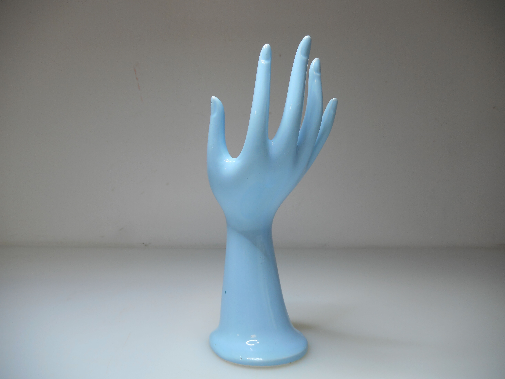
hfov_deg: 69.4
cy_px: 190
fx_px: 365
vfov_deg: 54.9
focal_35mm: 25
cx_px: 252
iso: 80
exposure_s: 1/30
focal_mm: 4.5
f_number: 3.5
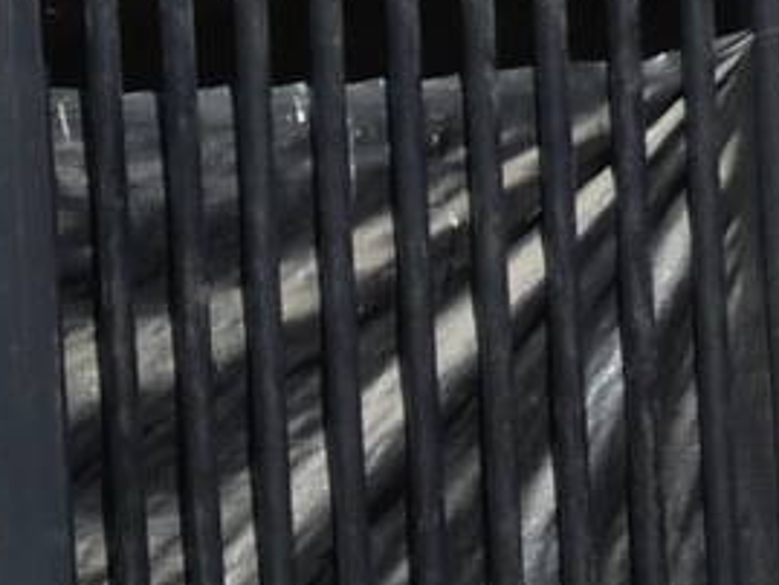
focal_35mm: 762
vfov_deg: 2.0
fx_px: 17156
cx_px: -825
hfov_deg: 2.6
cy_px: 953
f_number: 4.7
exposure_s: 1/500
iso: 100
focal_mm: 21.8
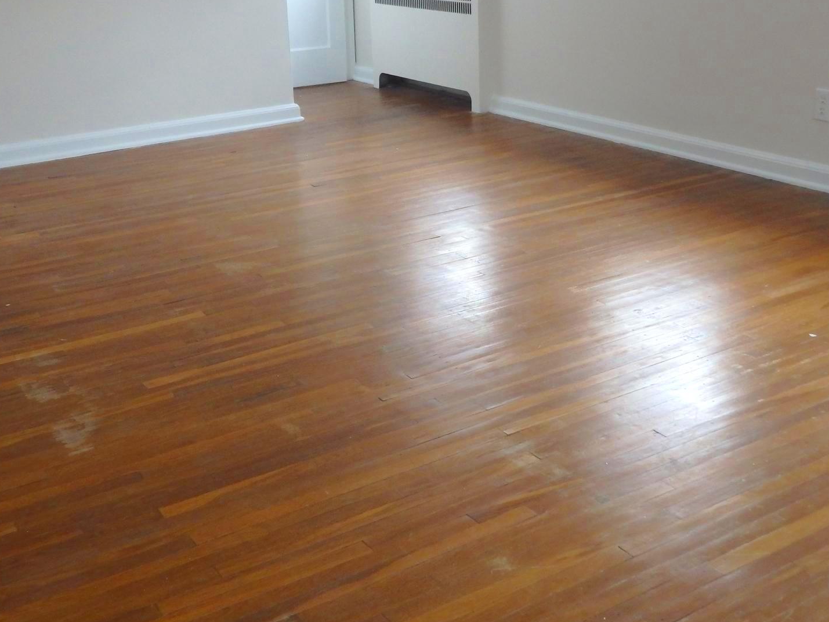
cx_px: 410
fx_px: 1030
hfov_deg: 43.8
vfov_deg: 33.2
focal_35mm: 43
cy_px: 189
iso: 400
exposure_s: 1/30
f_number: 3.3
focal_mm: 5.5
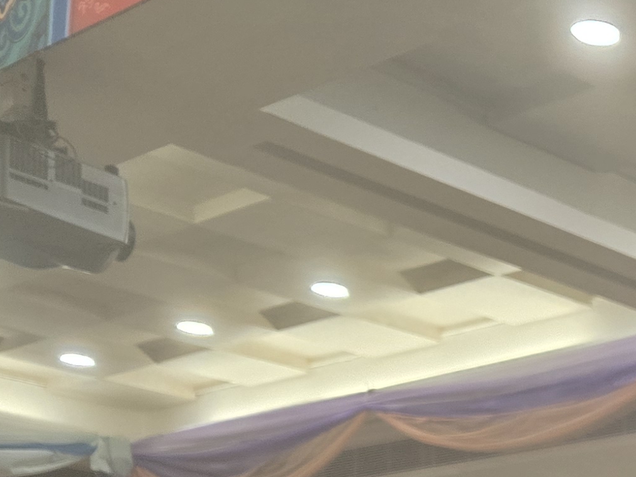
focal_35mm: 91
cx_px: 929
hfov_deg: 19.1
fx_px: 1672
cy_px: 836
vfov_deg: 14.4
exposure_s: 1/100
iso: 125
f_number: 1.8
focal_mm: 5.4
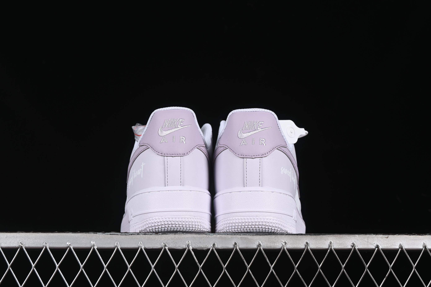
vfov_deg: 18.2
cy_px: 144
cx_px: 216
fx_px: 898
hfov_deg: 27.0
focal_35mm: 75
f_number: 8
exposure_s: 1/80
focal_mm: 50
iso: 160
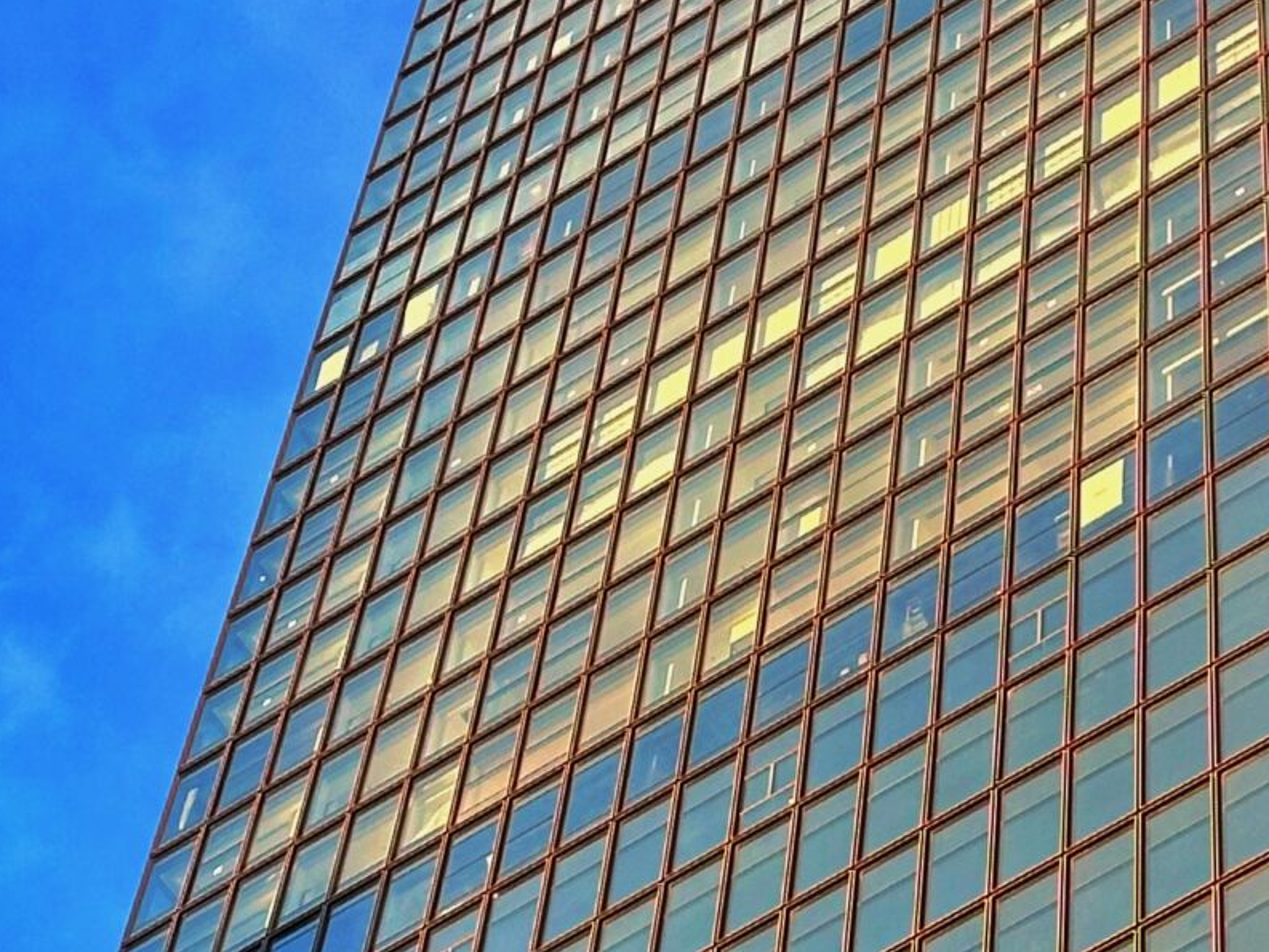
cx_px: 949
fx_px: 5683
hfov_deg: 12.7
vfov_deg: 9.5
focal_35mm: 155
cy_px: 954
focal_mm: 6.86
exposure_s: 1/506
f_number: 1.78
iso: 64
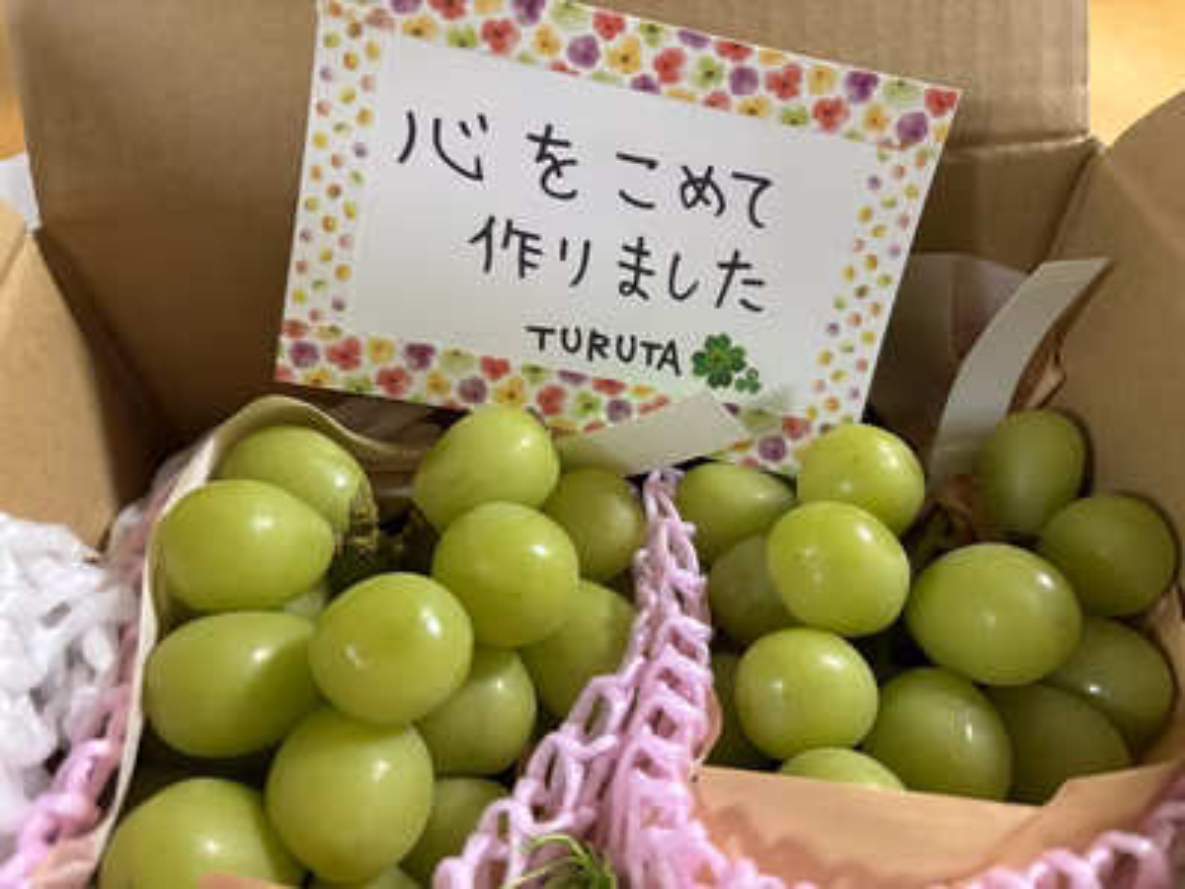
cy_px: 444
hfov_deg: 67.3
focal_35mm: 26
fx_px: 890
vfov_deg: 53.1
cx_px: 592
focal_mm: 5.96
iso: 500
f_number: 1.6
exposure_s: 1/50
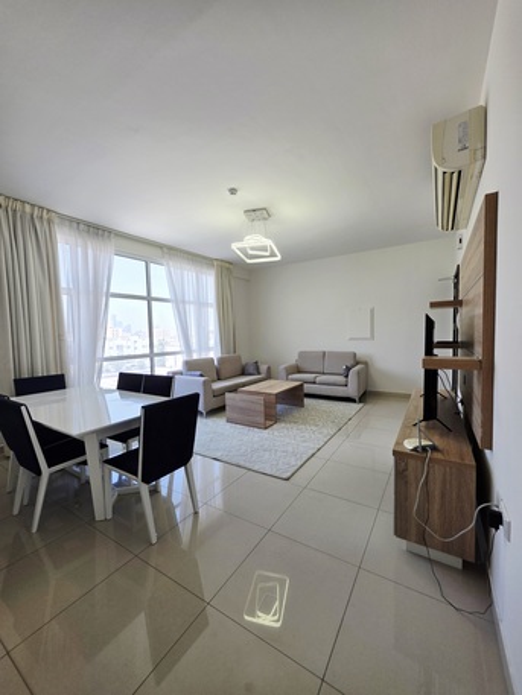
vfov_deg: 106.2
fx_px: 261
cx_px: 261
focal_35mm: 13
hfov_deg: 89.9
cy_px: 348
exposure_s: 1/133
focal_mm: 2.2
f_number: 1.9
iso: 40
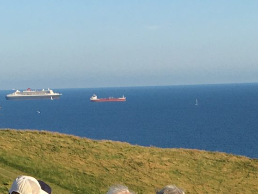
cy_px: 332
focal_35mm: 133
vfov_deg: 10.6
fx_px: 992
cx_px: 165
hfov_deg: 14.8
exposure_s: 1/1350
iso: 25
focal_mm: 4.15
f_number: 2.2
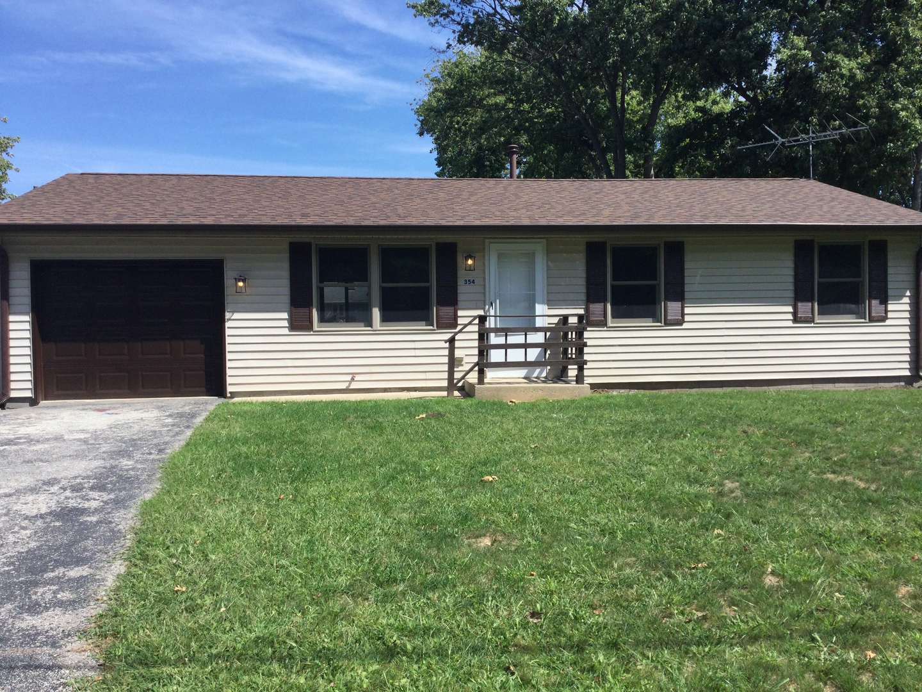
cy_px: 346
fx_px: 826
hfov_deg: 58.4
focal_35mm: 31
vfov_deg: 45.4
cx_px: 461
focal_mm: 3.3
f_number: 2.4
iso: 25
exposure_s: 1/1314
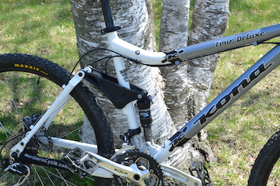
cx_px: 178
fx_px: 701
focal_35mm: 90
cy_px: 141
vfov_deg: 15.1
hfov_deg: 22.5
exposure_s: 1/200
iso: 200
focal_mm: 27
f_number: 7.1
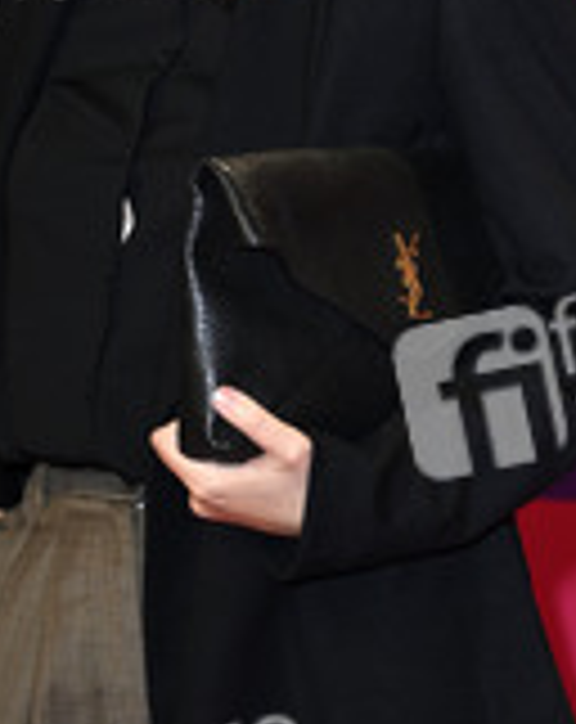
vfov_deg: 6.8
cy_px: 148
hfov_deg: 5.4
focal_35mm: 285
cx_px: 216
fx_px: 6096
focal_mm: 122
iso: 640
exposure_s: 1/250
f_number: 5.6
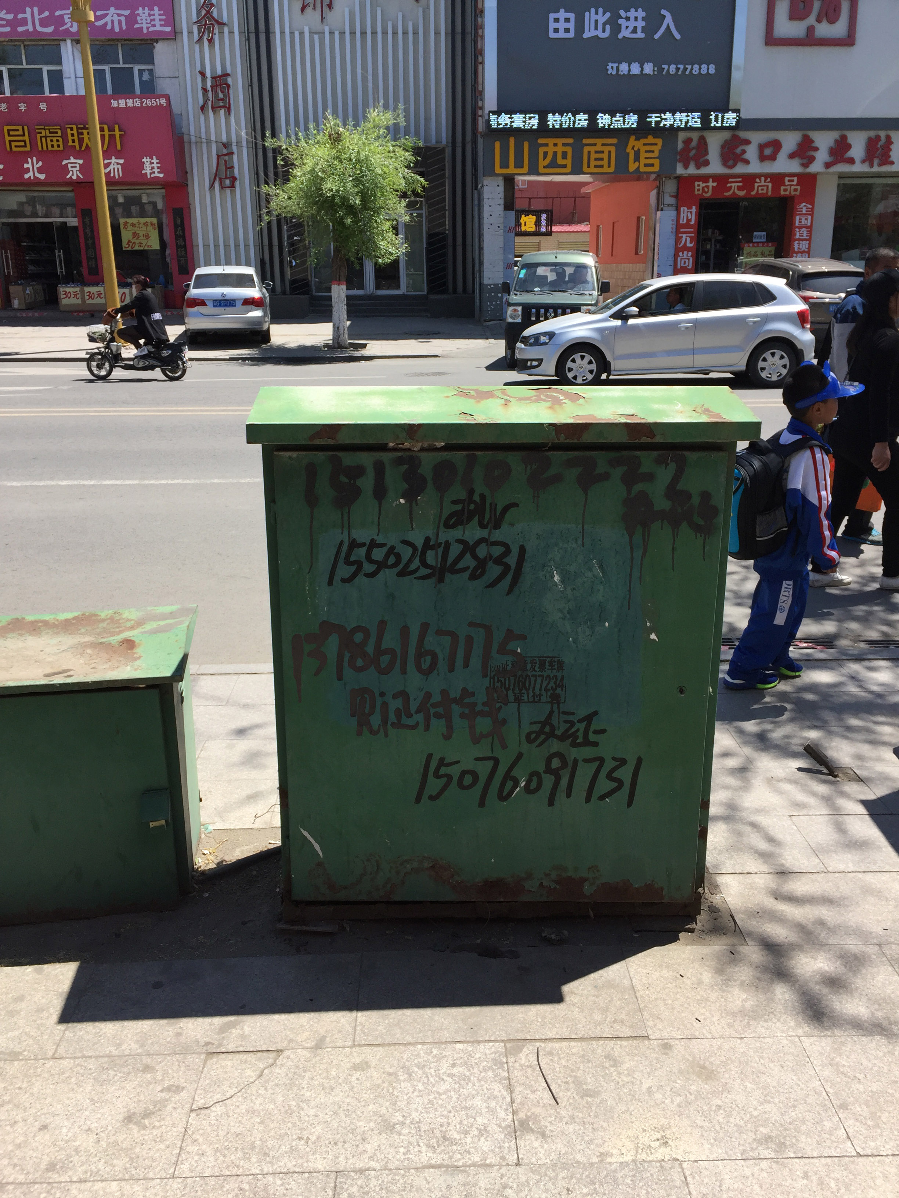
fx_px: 1004
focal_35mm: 29
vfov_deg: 61.7
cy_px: 599
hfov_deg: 48.2
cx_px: 450
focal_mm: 4.15
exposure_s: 1/1364
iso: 32
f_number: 2.2
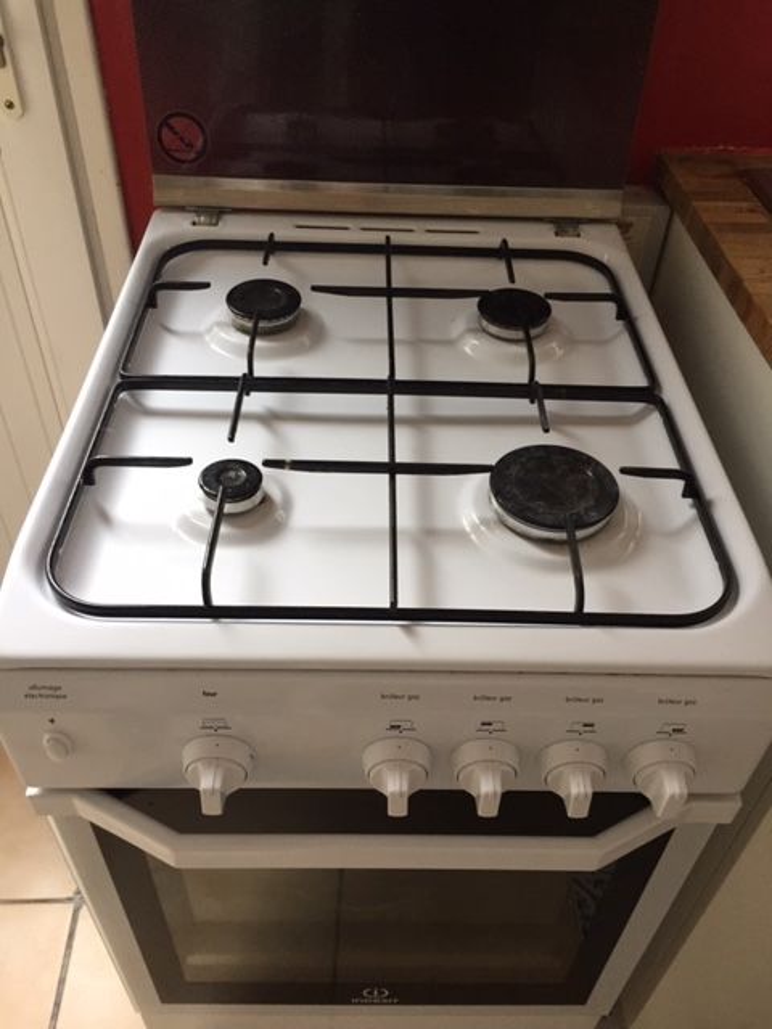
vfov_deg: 61.7
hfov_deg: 48.2
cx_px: 386
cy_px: 514
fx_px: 862
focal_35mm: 29
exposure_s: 1/33
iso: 160
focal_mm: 4.15
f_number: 2.2
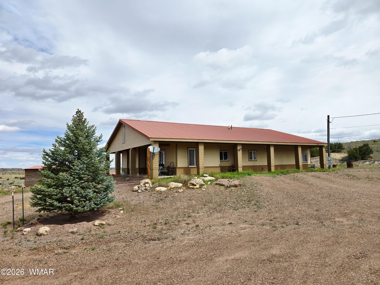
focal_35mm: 23
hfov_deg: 73.9
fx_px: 252
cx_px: 190
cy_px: 142
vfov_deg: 58.9
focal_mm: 6.3
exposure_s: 1/1429
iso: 12
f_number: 1.7
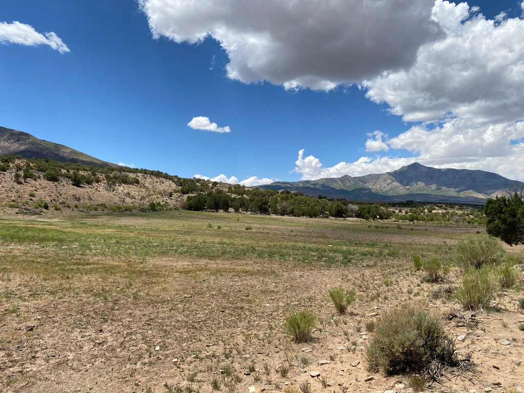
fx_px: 394
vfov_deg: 53.1
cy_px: 196
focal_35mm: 26
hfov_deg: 67.3
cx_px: 262
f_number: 1.8
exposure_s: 1/3610
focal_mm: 4.25
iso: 32
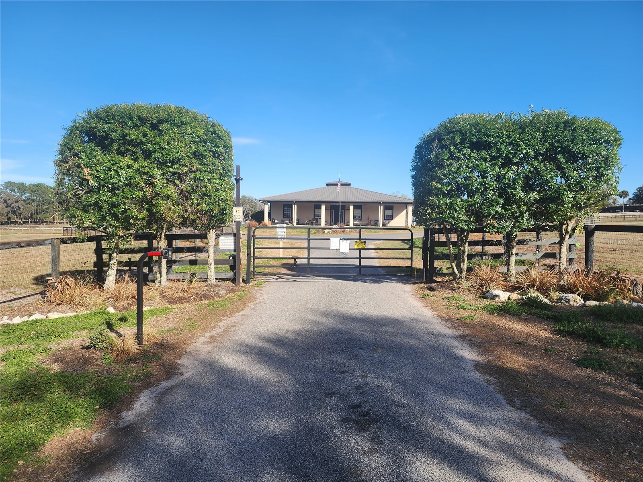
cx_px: 322
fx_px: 427
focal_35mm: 23
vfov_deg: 58.9
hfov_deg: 73.9
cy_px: 241
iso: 12
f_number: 1.8
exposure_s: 1/652
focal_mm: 6.4
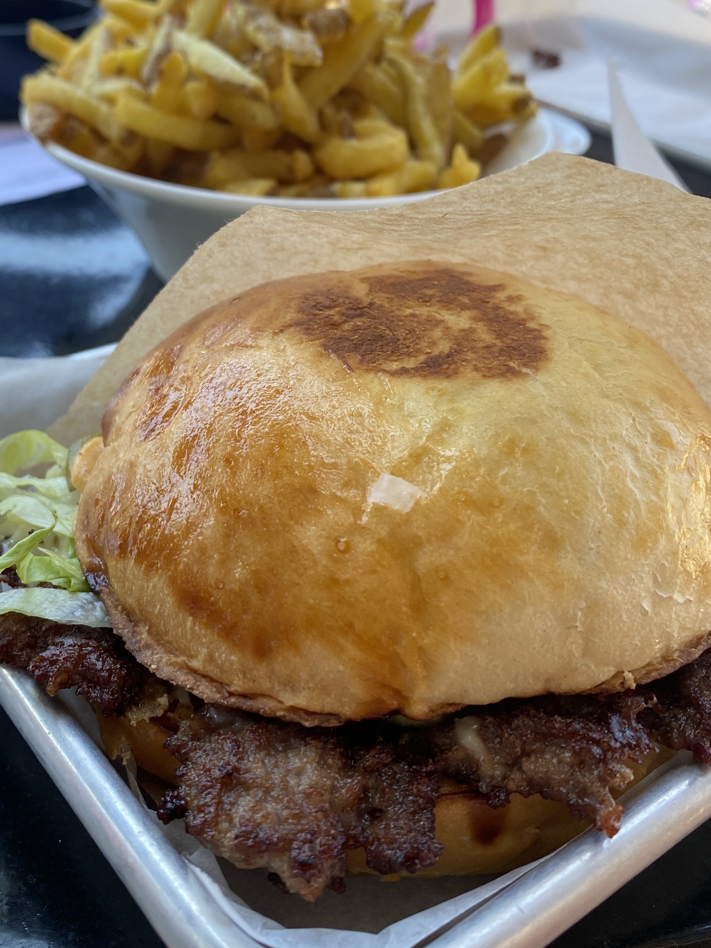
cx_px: 256
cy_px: 404
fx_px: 1013
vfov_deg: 50.0
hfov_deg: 38.4
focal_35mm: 37
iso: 32
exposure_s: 1/284
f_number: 1.8
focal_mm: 4.25
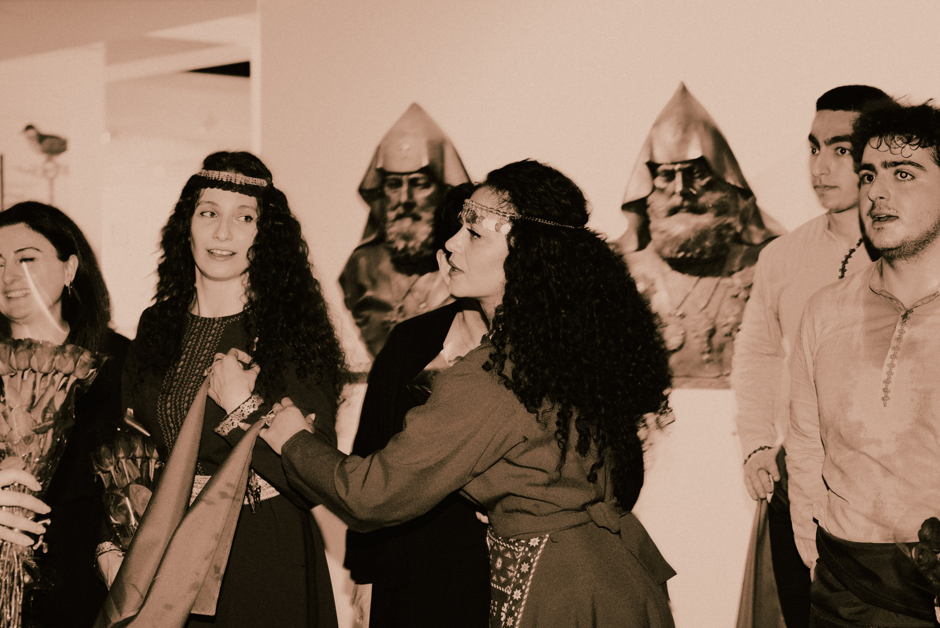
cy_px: 314
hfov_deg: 31.9
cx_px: 470
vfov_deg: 21.6
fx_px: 1646
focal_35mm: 63
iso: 2000
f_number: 5
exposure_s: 1/40
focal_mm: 63
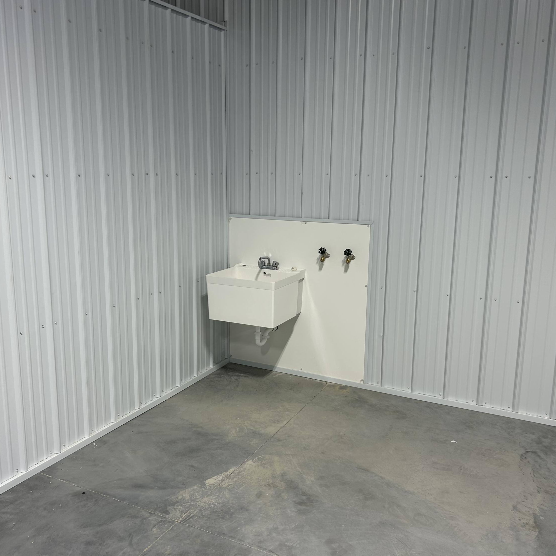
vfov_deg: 52.5
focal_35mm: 31
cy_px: 276
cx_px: 272
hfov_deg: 52.5
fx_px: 563
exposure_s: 1/120
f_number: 1.5
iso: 50
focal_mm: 5.7
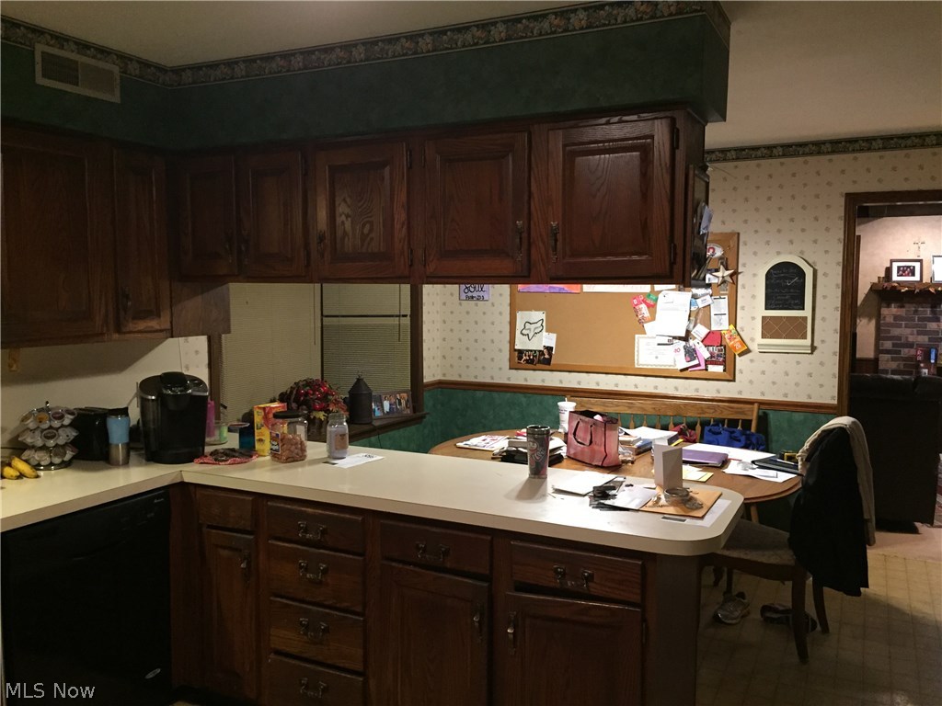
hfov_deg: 61.7
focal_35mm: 29
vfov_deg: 48.2
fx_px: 789
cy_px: 353
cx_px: 471
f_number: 2.2
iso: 250
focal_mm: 4.15
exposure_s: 1/24
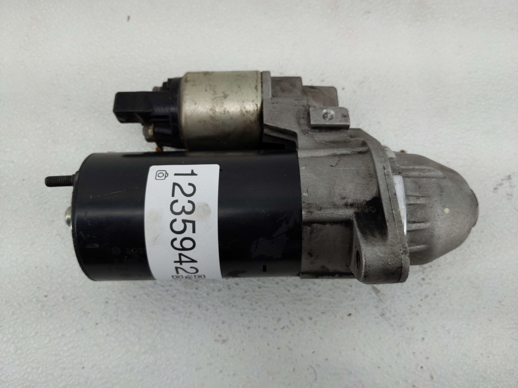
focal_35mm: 25
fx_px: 374
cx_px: 259
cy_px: 194
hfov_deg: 69.4
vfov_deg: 54.9
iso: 55
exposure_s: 1/136
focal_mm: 4.38
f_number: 1.73
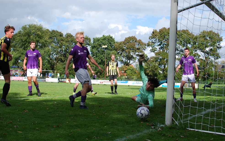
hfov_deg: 37.2
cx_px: 114
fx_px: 334
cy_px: 73
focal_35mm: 55
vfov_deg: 23.8
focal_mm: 35
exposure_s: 1/1000
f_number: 4
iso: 110
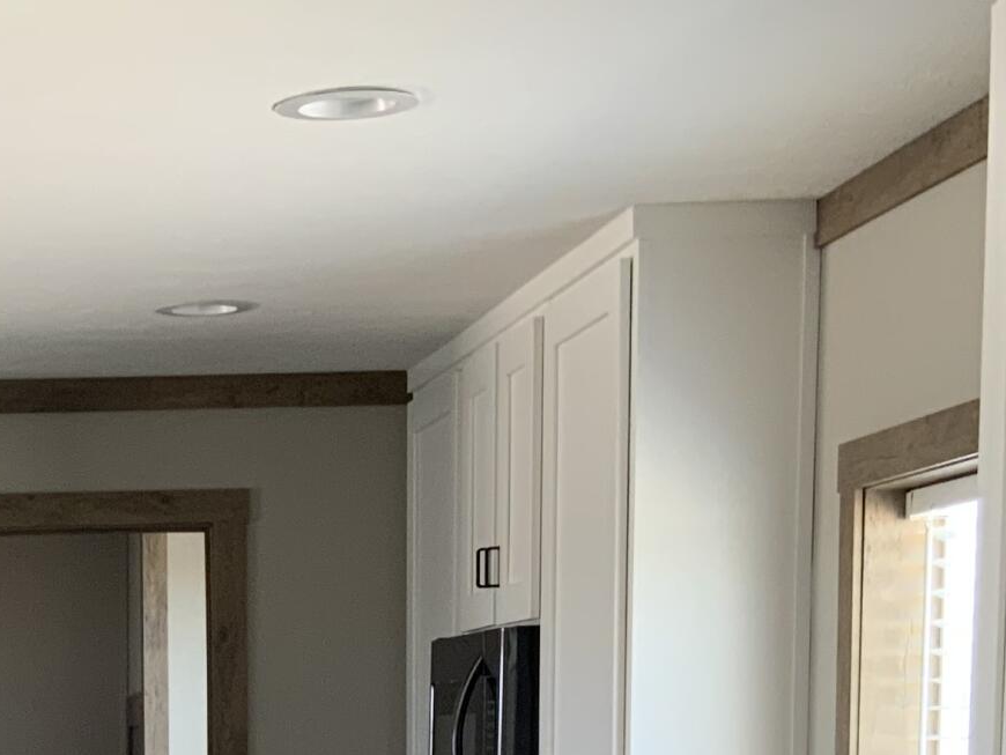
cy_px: 1170
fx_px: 2907
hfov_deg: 19.0
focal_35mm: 100
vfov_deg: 13.8
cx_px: -35
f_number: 1.8
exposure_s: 1/85
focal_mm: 3
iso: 64
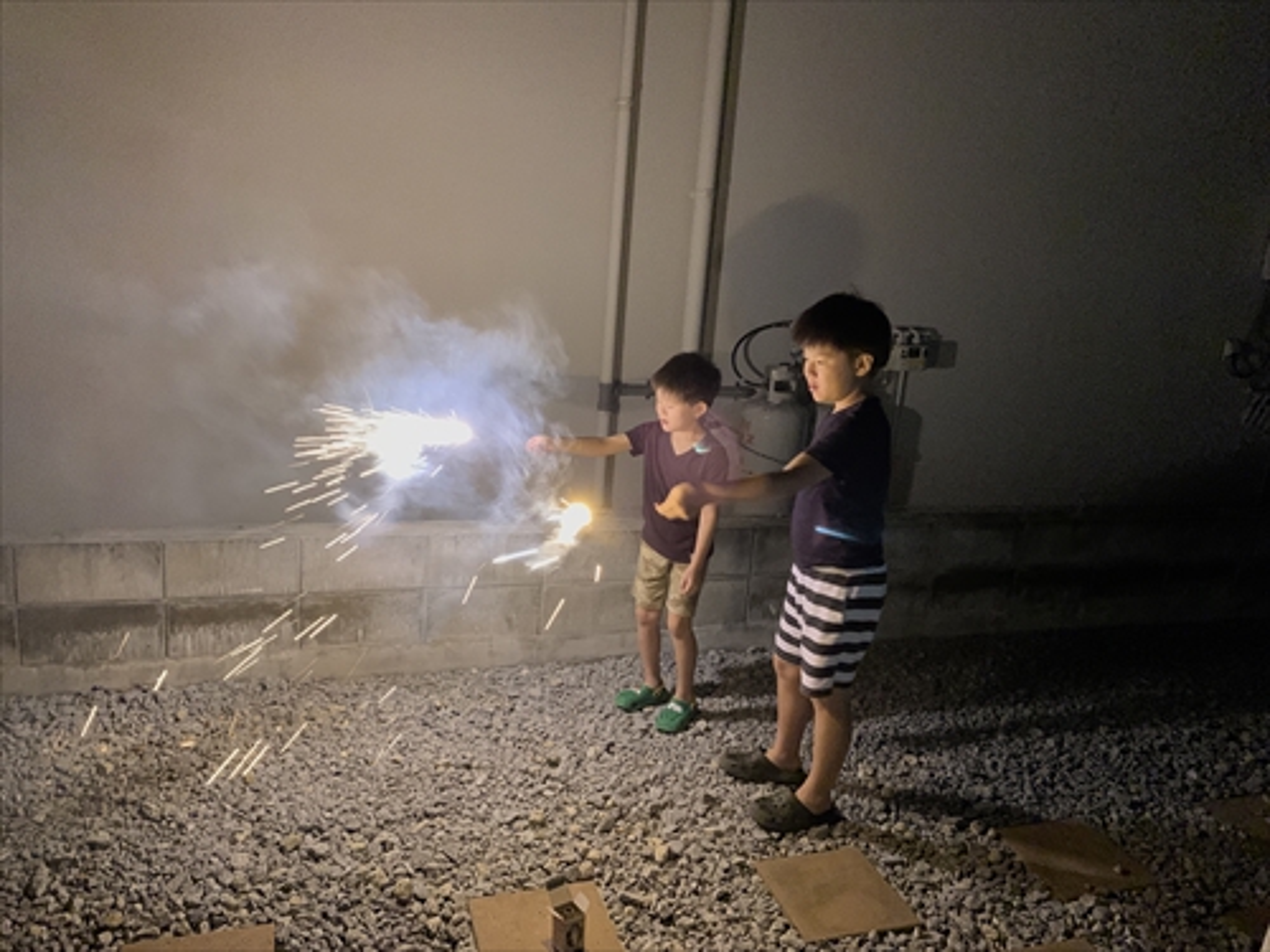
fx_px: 954
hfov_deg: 67.3
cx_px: 635
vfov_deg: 53.1
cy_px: 476
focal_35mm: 26
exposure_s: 1/25
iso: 640
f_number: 1.8
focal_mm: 4.25
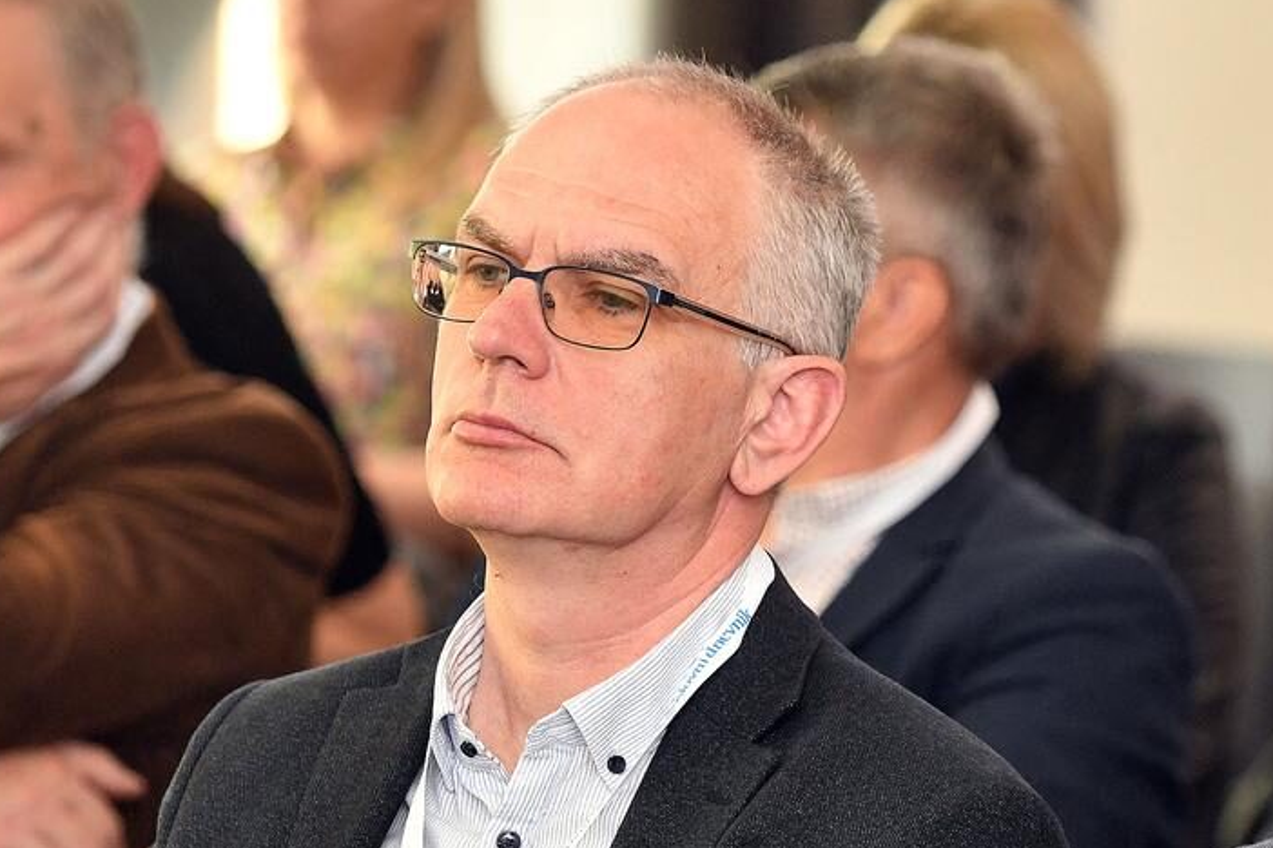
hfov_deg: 7.4
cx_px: 673
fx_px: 9830
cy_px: 607
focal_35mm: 278
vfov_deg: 4.9
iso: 1600
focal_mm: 122
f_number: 4
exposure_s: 1/160
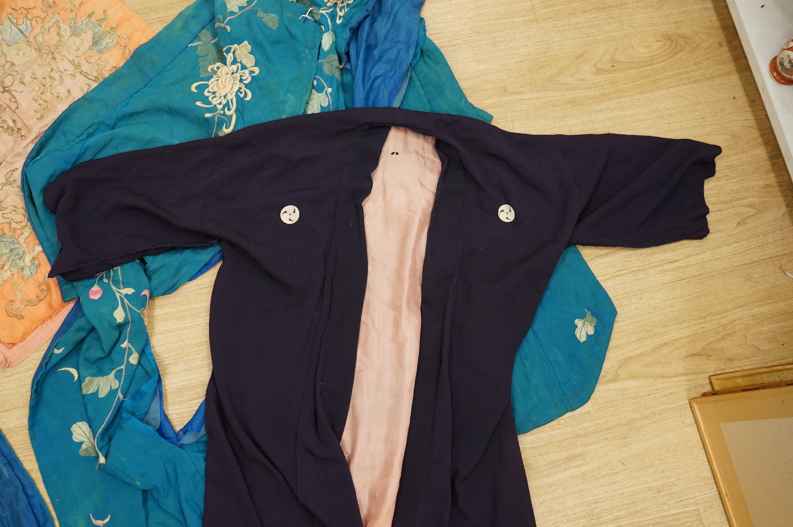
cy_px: 264
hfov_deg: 60.3
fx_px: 682
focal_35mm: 31
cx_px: 396
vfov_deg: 42.3
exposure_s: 1/80
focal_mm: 31
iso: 2500
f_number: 7.1
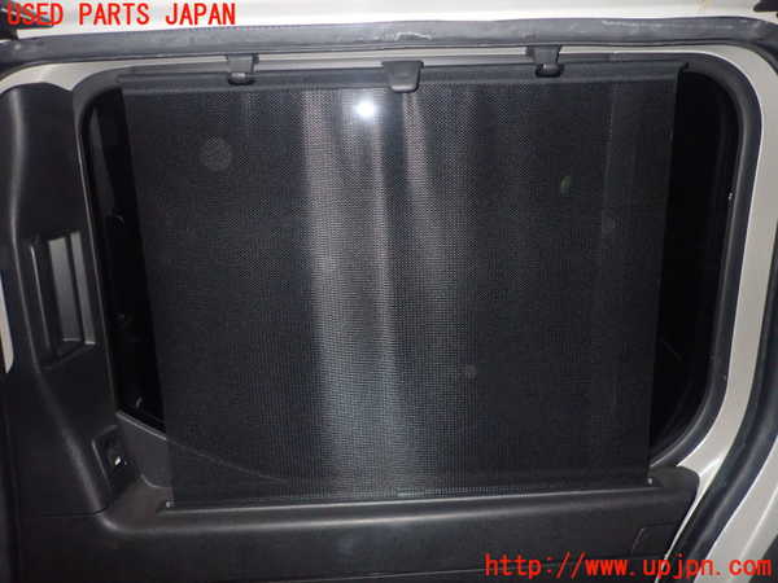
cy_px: 292
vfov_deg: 54.9
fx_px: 562
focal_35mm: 25
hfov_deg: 69.4
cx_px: 389
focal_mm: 4.5
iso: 800
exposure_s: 1/30
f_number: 5.6
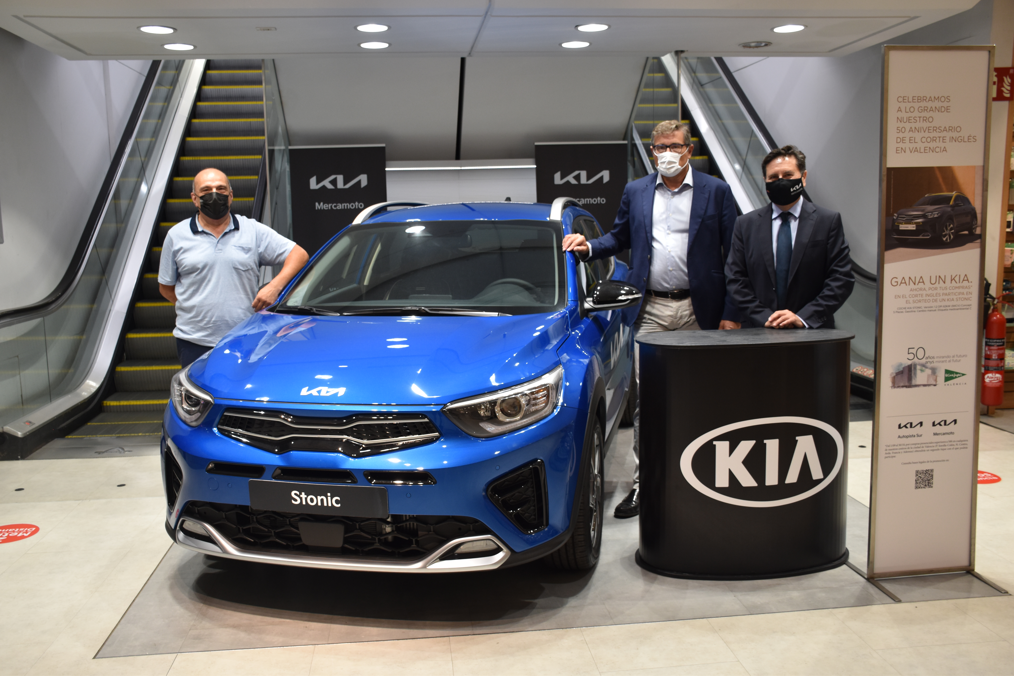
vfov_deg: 40.0
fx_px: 929
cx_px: 507
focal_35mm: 33
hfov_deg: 57.2
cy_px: 338
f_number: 4.5
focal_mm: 22
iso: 400
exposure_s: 1/80
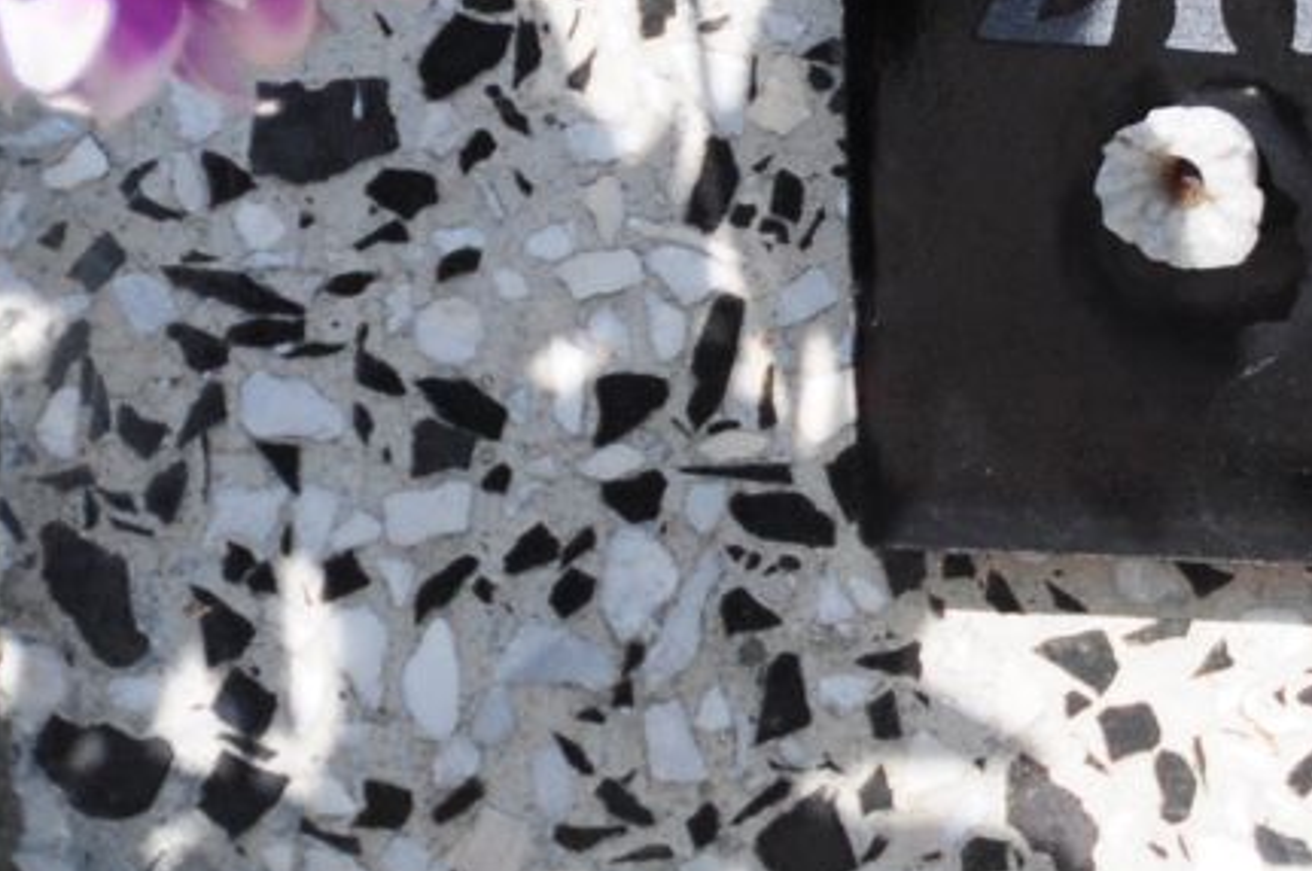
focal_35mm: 672
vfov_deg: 2.0
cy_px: -1160
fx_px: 24454
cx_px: 2691
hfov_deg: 3.1
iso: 400
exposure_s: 1/800
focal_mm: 90
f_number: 7.1
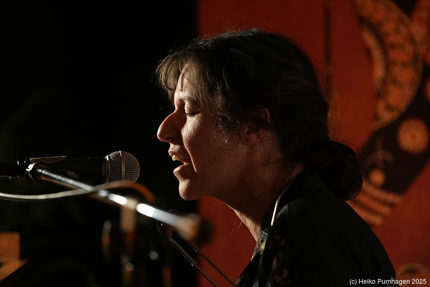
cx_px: 215
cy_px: 144
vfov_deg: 6.9
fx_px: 2390
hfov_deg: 10.3
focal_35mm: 200
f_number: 4
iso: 6400
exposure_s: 1/100
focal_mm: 200
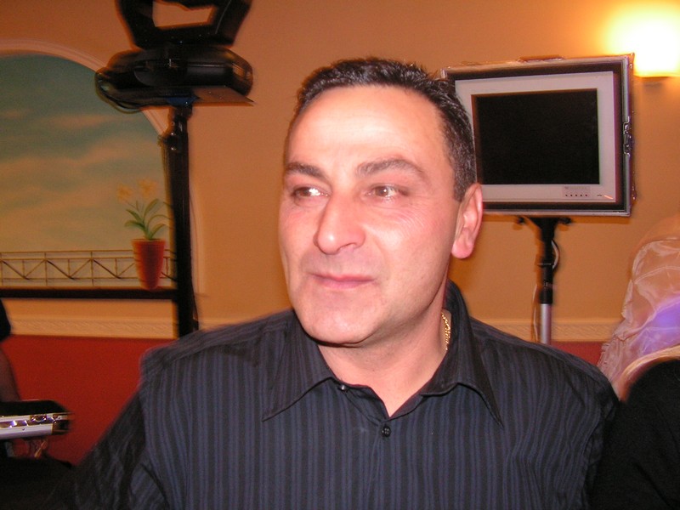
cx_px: 340
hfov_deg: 51.4
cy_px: 255
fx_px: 707
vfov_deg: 39.7
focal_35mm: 36
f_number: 3.2
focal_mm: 6
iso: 200
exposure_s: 1/40
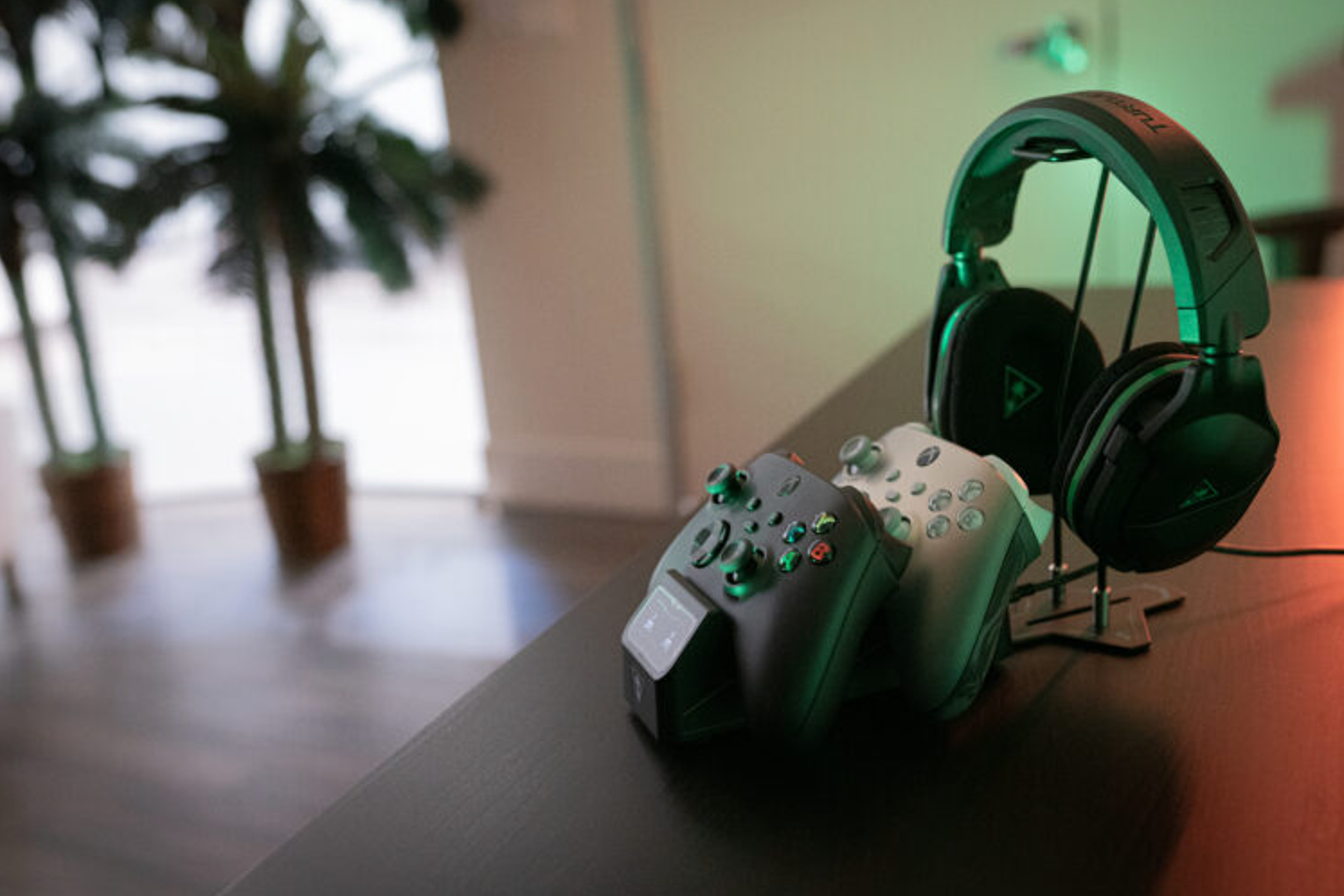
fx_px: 1344
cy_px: 453
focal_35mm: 36
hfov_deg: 53.1
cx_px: 655
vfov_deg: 36.9
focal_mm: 35
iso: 5000
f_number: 2.8
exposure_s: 1/80
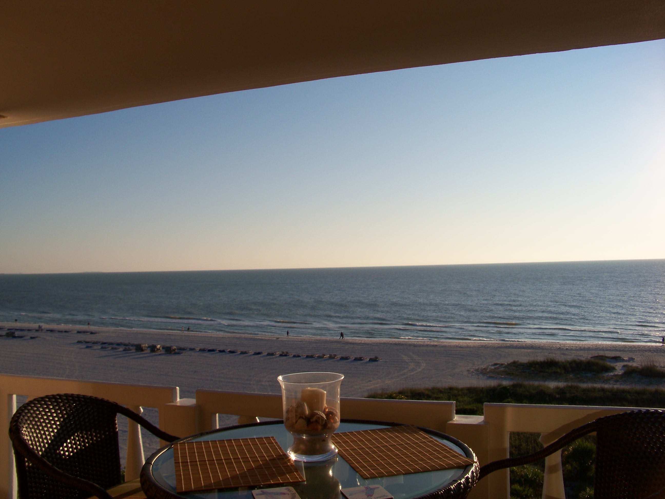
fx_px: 634
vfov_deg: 42.9
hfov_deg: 55.4
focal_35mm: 33
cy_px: 250
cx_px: 332
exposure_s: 1/1250
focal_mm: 5.85
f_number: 4
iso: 64
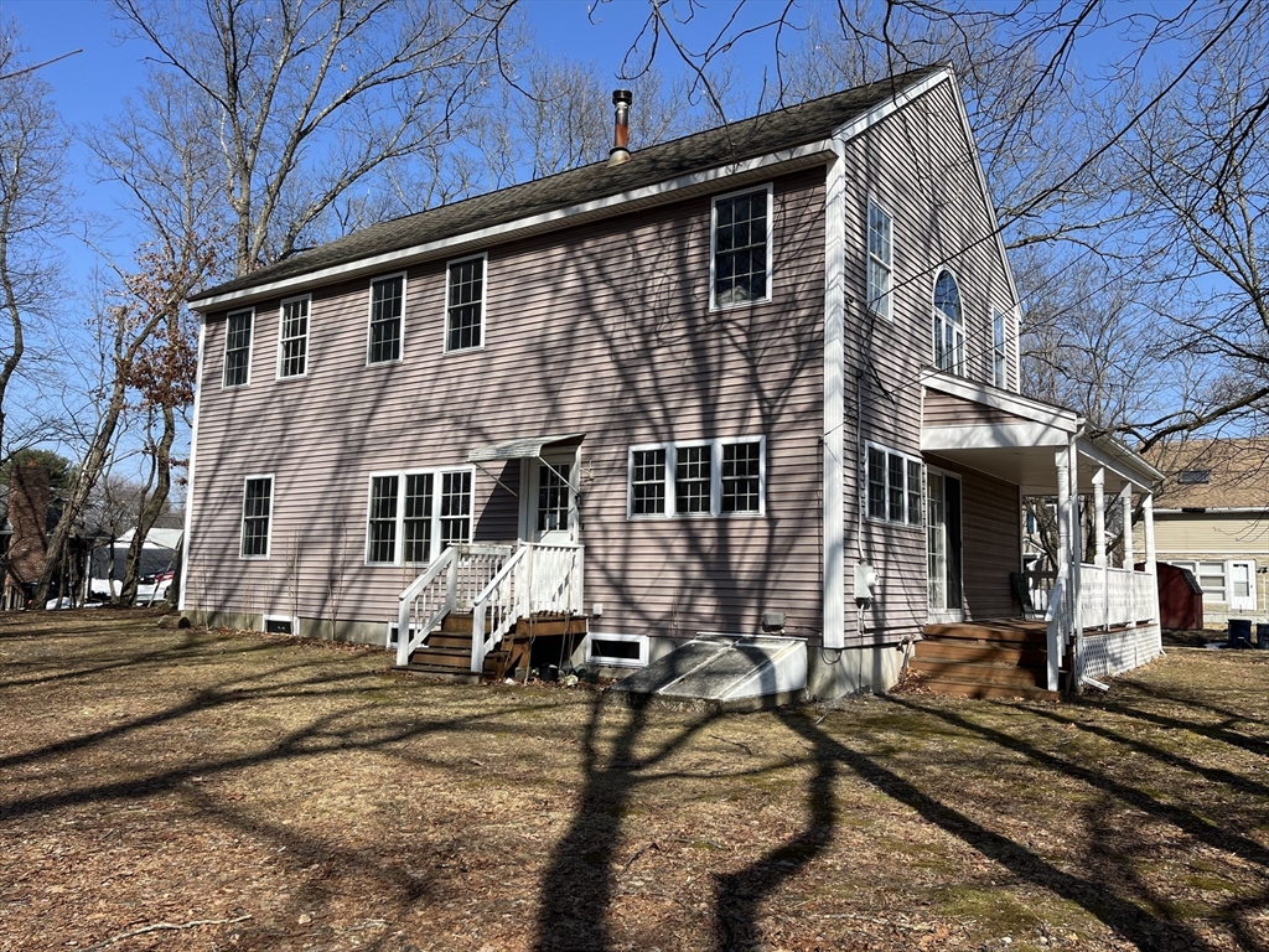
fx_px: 953
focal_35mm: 26
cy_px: 476
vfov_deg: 53.1
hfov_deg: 67.3
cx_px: 634
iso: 50
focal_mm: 5.1
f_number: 1.6
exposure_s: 1/3135
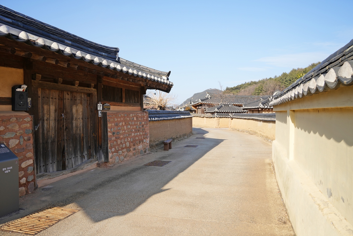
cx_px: 176
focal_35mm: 28
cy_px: 118
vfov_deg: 46.4
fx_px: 275
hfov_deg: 65.5
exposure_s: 1/320
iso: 100
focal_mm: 28
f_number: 5.6
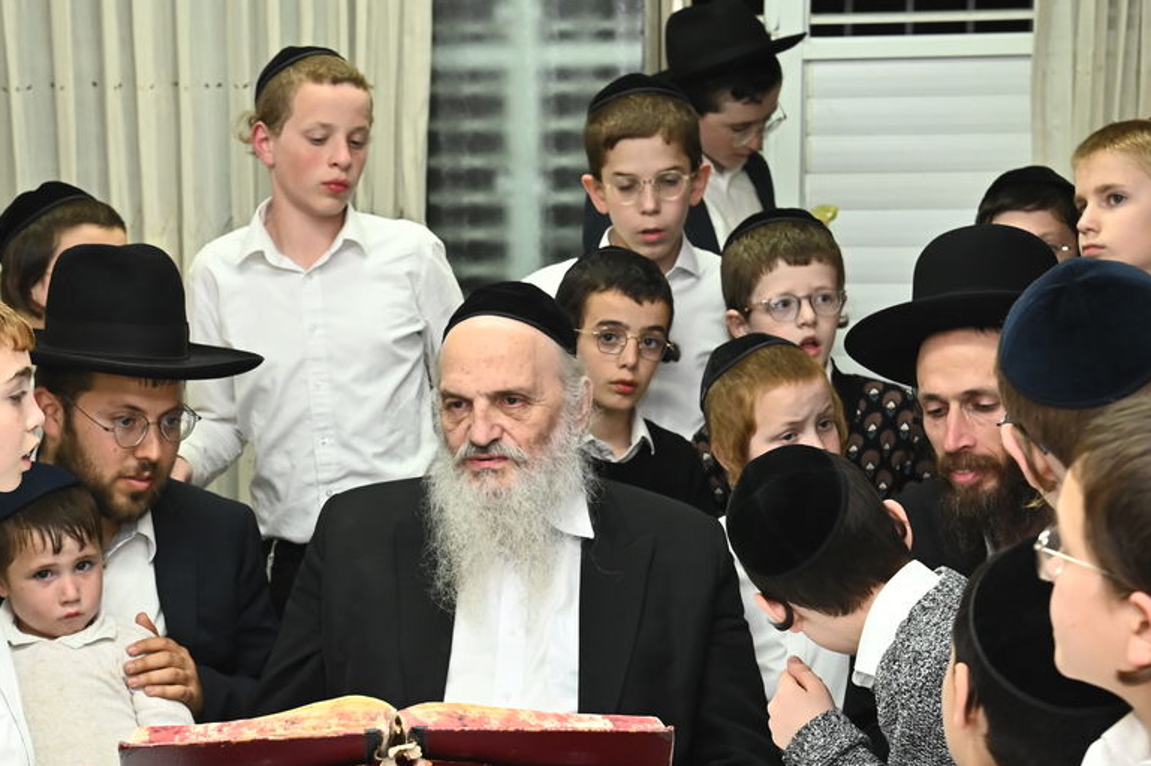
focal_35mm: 91
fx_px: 2908
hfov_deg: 22.3
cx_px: 404
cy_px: 616
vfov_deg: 14.9
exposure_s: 1/200
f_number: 5.6
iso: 2000
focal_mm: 50
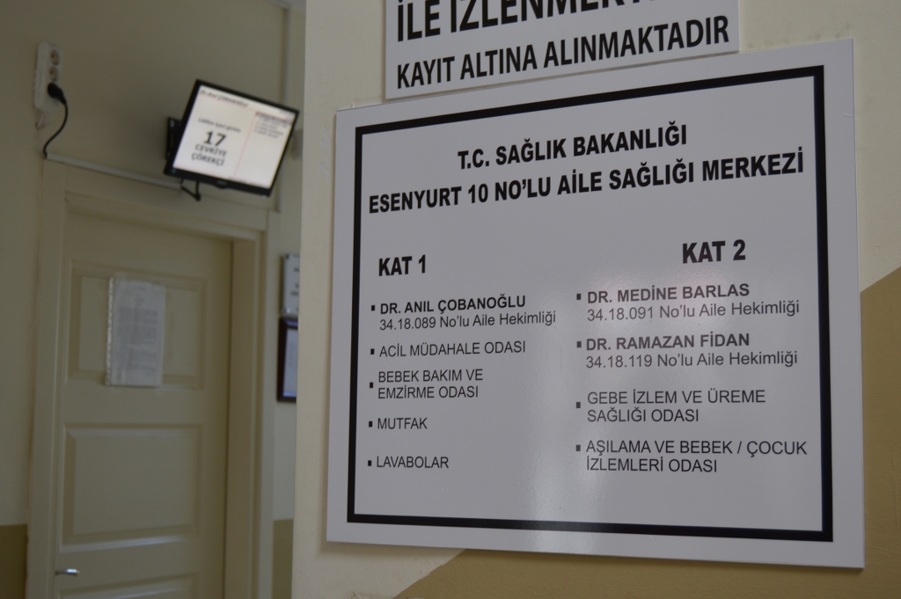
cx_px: 450
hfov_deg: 37.9
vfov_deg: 25.7
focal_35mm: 52
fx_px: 1313
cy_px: 300
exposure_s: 1/6
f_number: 5.6
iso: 100
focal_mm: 35
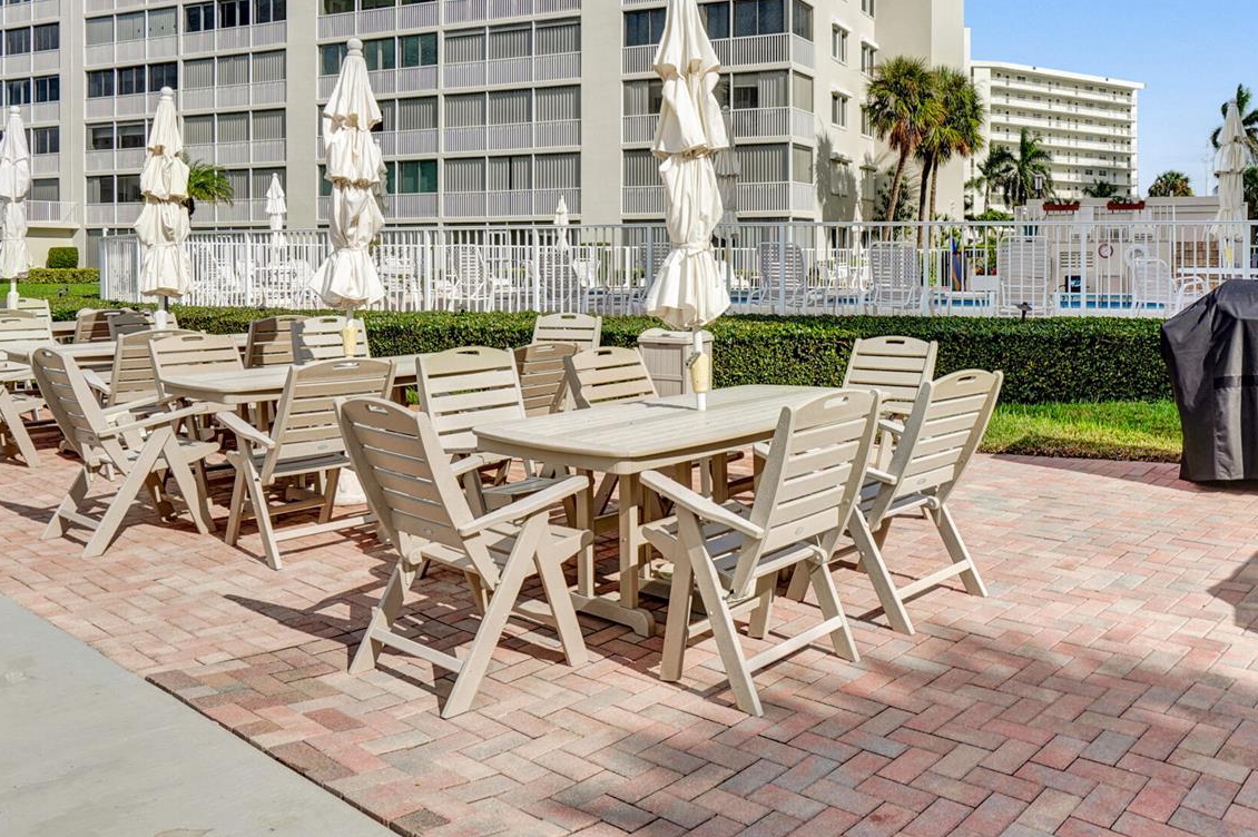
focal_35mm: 29
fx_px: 1013
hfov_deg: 62.9
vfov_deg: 44.2
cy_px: 270
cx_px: 778
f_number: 11
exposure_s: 1/200
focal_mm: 16
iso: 80
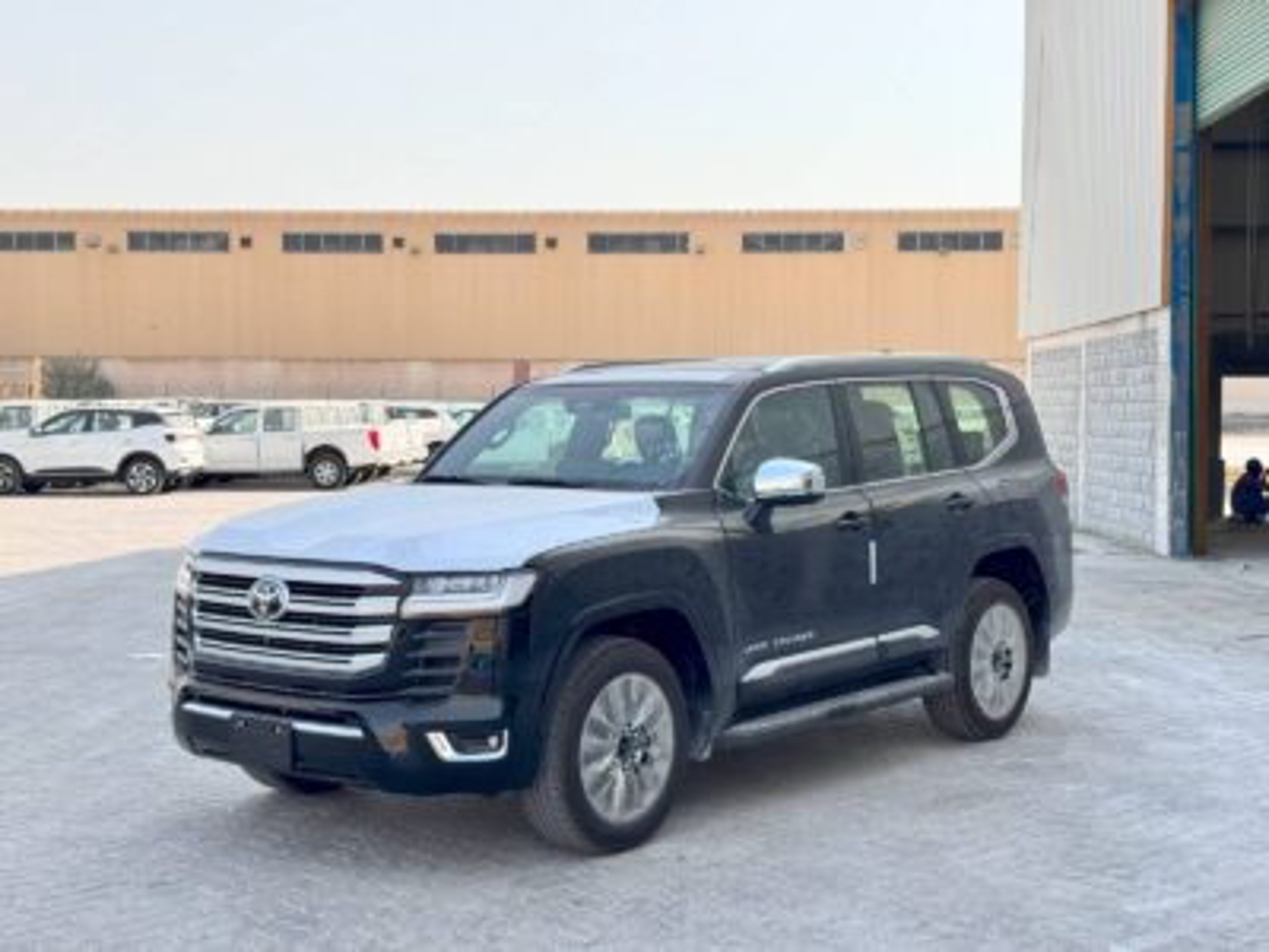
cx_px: 634
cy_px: 476
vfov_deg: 30.3
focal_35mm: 48
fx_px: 1760
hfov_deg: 39.7
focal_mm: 6.76
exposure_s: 1/1724
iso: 64
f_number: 1.78
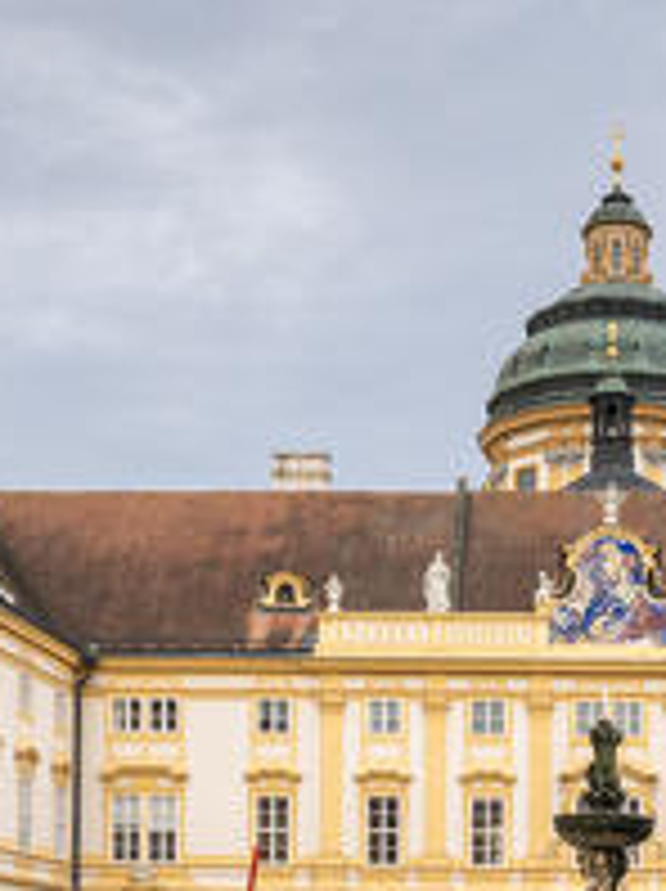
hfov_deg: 21.4
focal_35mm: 67
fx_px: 1722
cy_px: 731
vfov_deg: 28.3
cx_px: 590
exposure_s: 1/160
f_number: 8
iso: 200
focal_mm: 23
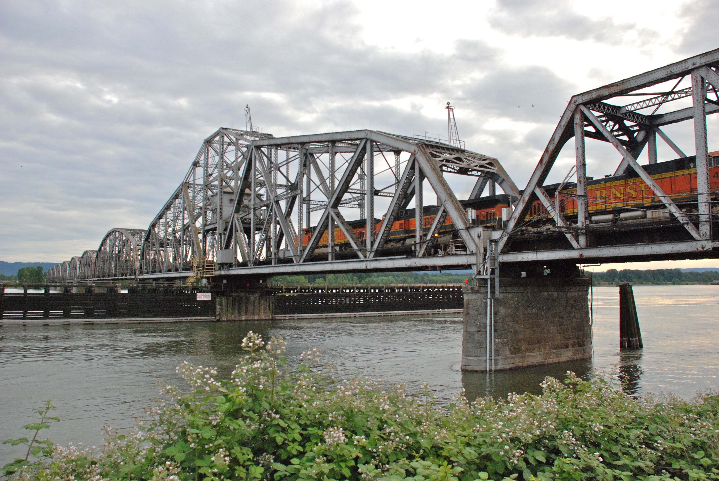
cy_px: 240
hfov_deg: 61.9
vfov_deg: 43.7
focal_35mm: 30
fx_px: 600
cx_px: 360
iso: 640
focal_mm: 20
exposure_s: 1/640
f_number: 7.1
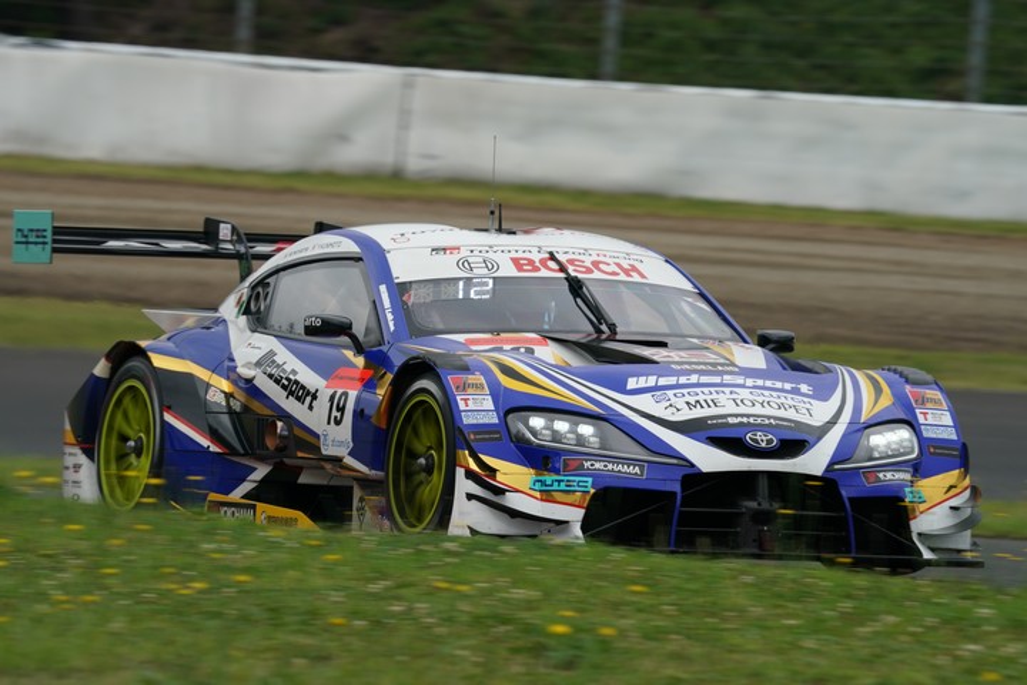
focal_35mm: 444
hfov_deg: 4.6
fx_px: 12665
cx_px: 514
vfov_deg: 3.1
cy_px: 342
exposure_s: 1/250
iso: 500
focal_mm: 444
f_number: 14
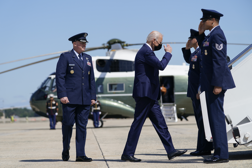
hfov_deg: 14.7
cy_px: 84
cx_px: 126
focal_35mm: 140
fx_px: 980
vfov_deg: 9.8
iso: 200
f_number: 4.5
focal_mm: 140
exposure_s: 1/2500
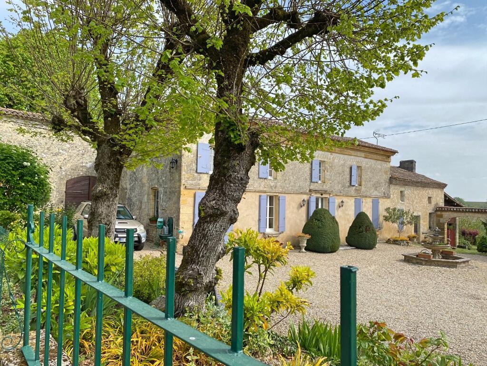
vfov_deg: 53.1
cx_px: 244
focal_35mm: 26
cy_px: 183
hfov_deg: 67.3
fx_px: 366
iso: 32
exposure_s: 1/2033
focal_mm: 4.25
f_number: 1.8
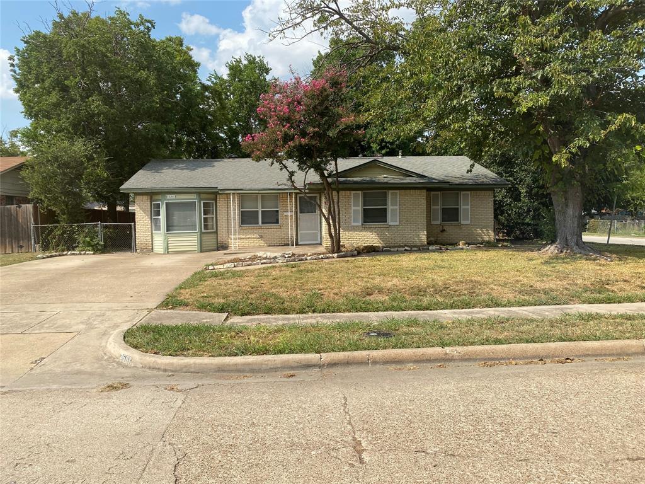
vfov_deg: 53.1
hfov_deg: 67.3
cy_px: 242
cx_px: 322
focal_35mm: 26
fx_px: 484
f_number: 1.8
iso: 32
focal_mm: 4.25
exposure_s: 1/2817
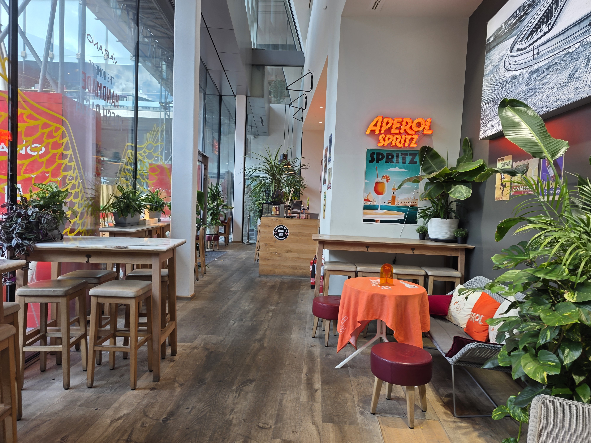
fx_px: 393
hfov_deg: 73.9
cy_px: 222
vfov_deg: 58.9
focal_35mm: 23
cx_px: 296
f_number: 1.7
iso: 20
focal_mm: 6.3
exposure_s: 1/51.3
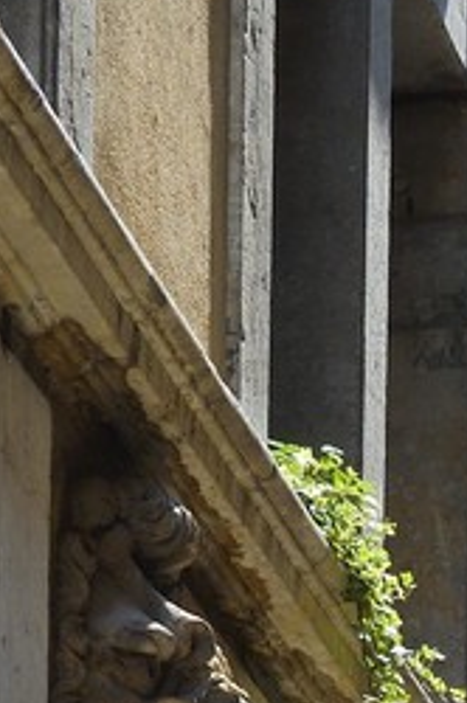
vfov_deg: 6.7
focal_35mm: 282
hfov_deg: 4.8
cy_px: 2072
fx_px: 5502
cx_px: 789
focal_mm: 44
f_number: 8
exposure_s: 1/250
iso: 200
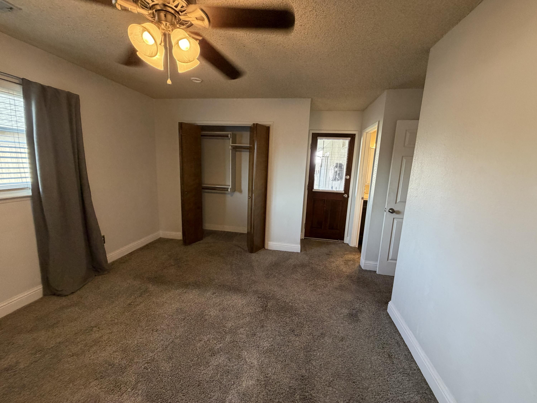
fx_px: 217
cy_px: 202
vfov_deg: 85.7
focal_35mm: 14
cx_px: 268
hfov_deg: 102.1
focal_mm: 2.22
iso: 320
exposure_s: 1/60
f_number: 2.2
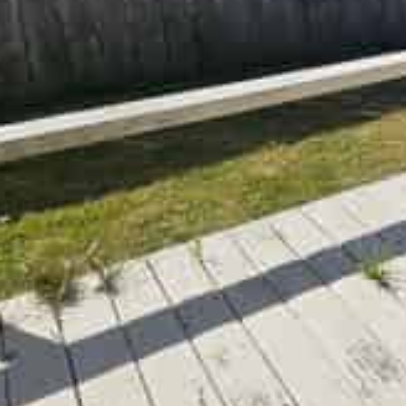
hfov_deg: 23.9
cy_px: 19
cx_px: 681
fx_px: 610
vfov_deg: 34.1
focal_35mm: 46
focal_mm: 2.2
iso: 50
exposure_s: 1/4913
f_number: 2.2
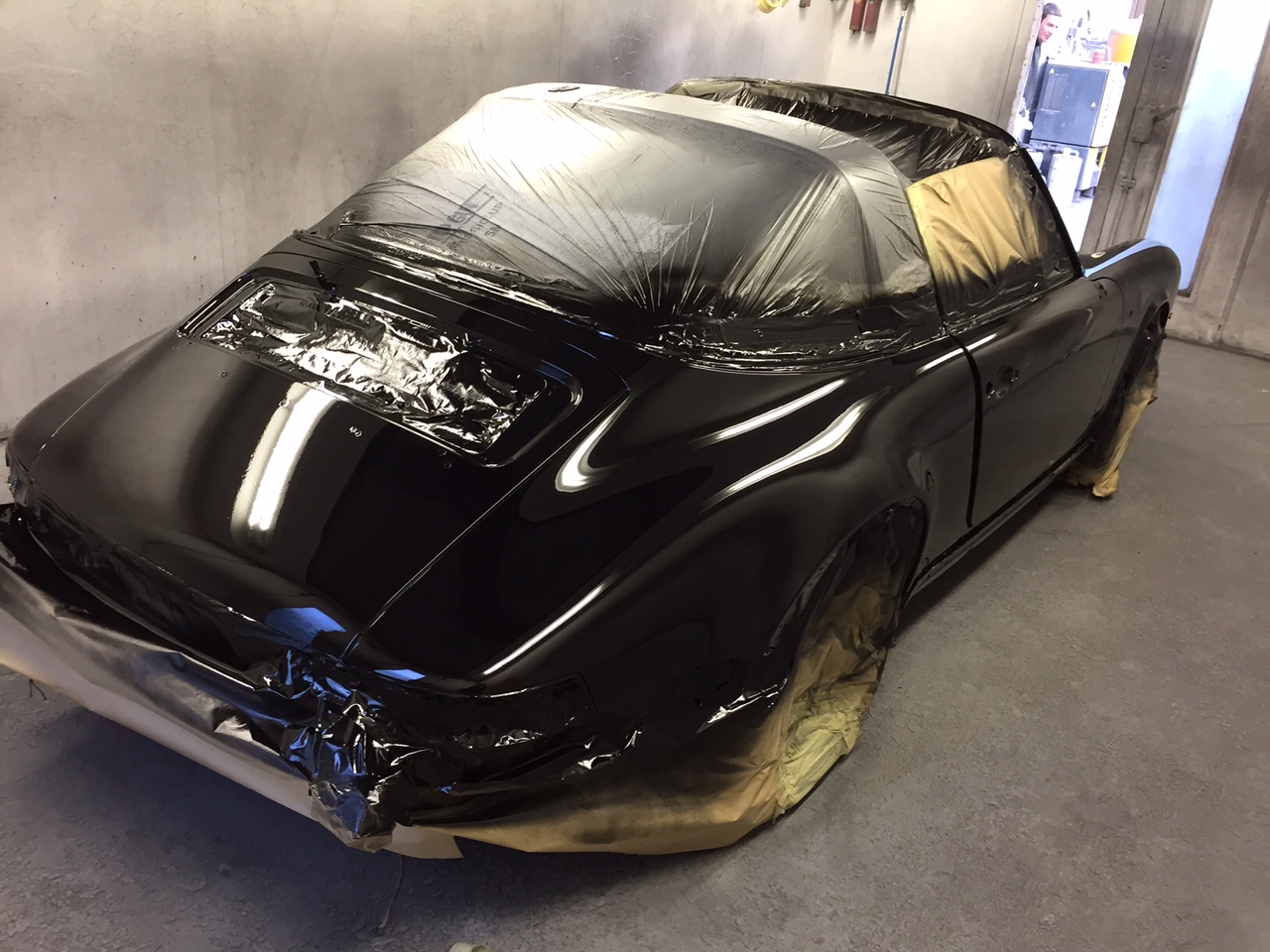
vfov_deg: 48.2
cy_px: 476
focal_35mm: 29
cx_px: 635
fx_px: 1064
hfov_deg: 61.7
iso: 80
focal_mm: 4.15
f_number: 2.2
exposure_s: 1/30
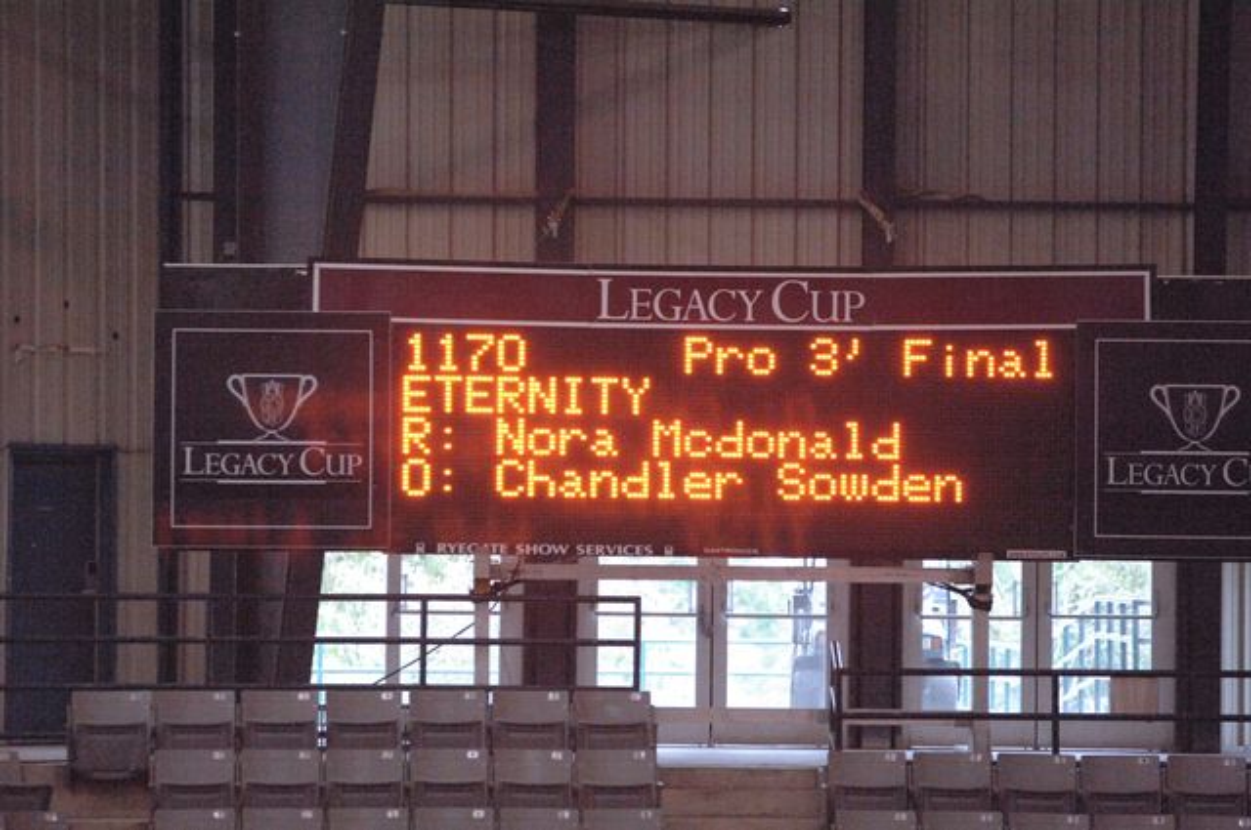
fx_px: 10412
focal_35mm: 300
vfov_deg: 4.6
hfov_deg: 6.9
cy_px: 415
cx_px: 626
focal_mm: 200
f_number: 2.8
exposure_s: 1/320
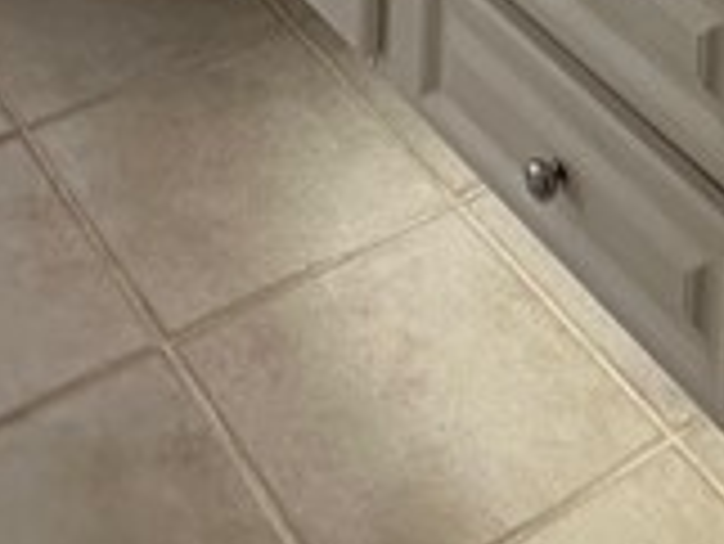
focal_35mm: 89
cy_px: -1003
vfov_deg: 11.4
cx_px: 445
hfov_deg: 22.0
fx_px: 1863
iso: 40
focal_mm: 2.22
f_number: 2.2
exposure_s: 1/196
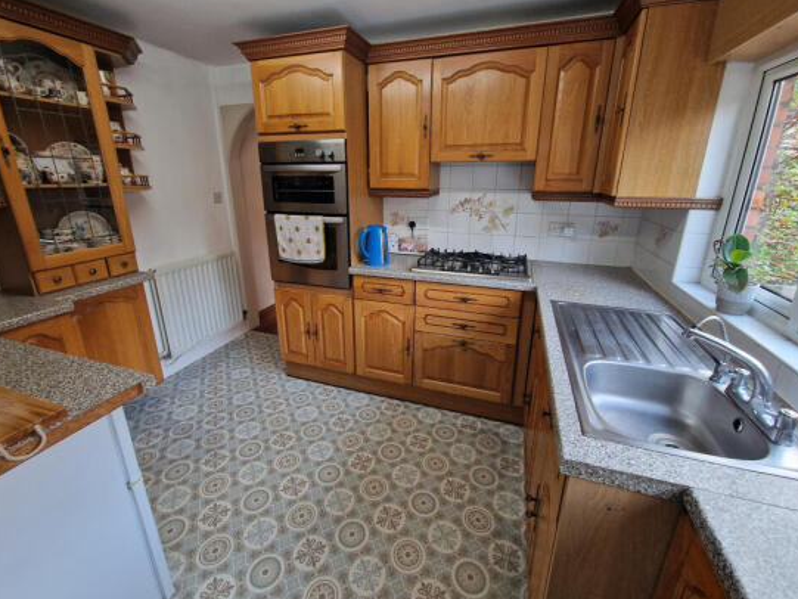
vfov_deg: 85.6
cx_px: 399
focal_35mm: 14
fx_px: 323
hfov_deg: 102.1
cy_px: 284
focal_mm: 2.2
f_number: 2.2
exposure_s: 1/50
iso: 160
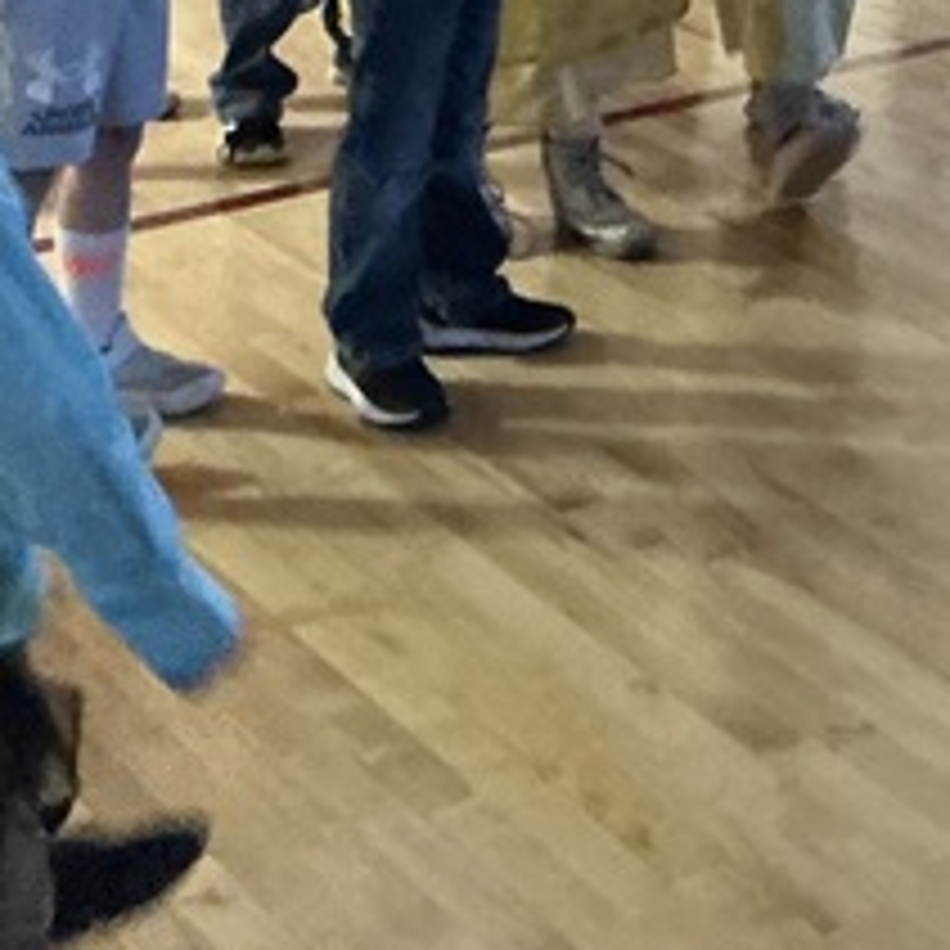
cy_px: -333
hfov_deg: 17.7
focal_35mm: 94
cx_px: 1112
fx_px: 2919
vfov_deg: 17.2
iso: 400
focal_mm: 3
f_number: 1.8
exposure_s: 1/30
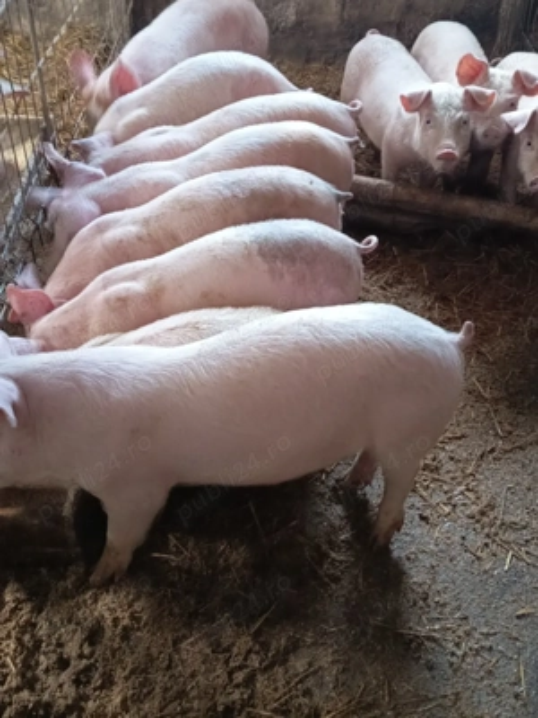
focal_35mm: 39
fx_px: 808
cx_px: 269
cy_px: 359
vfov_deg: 47.9
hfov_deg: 36.8
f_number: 1.7
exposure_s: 1/16.7
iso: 1764
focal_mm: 5.27
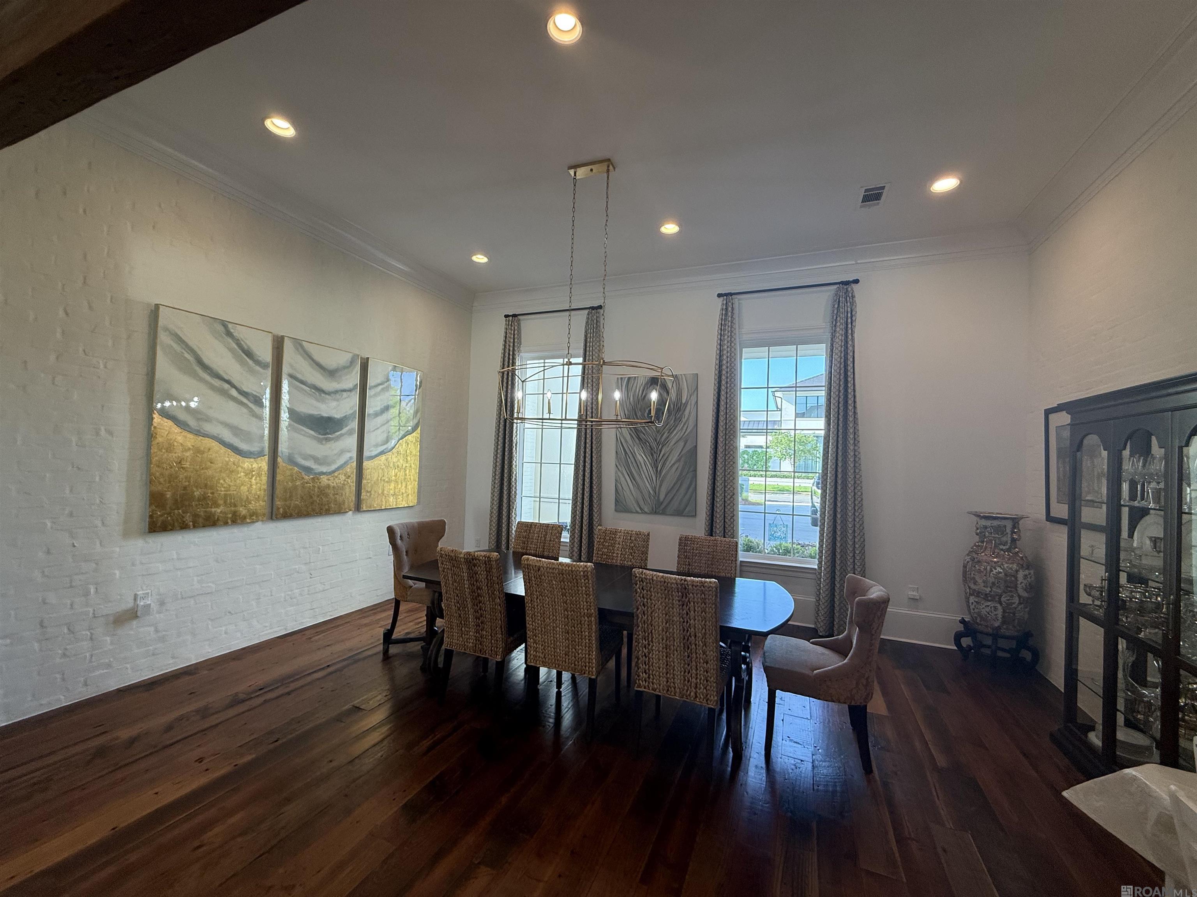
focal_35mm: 14
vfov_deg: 85.7
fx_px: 484
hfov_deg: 102.1
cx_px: 598
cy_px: 448
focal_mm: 2.22
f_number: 2.2
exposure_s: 1/120
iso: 100
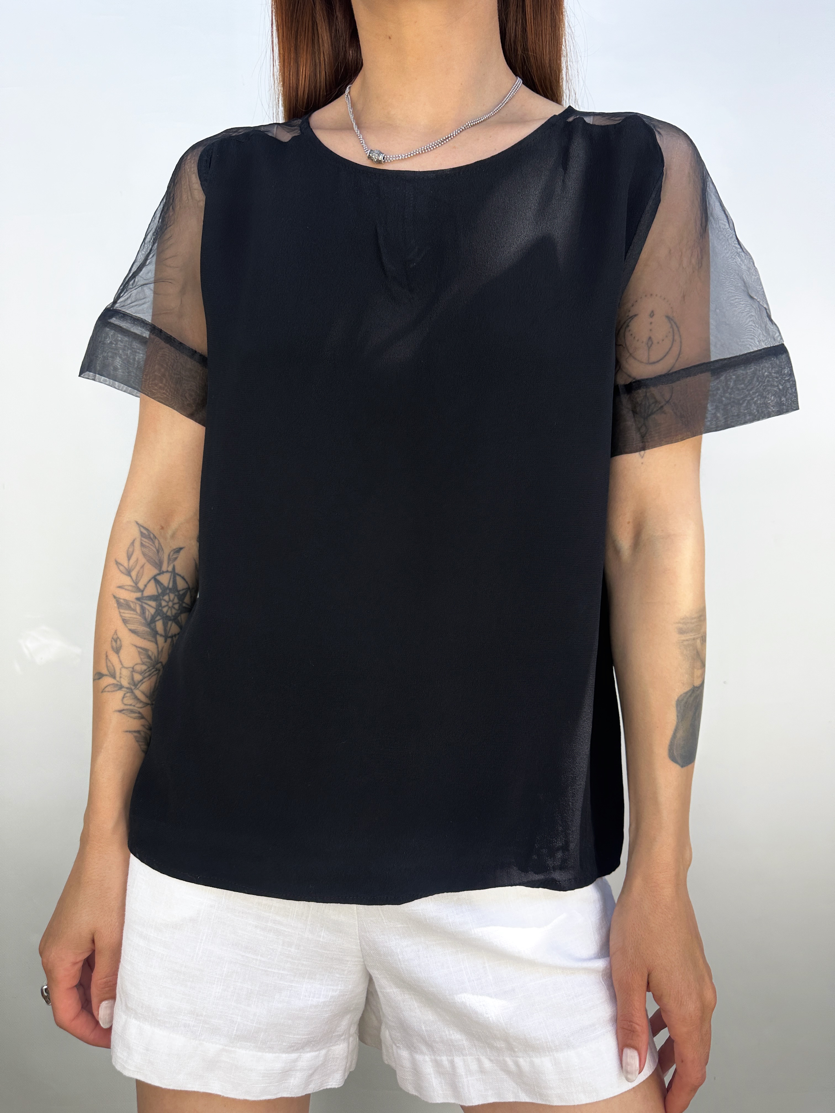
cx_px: 418
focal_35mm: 24
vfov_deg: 71.6
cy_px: 556
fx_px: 772
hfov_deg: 56.8
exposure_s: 1/355
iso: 80
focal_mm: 6.86
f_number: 1.78
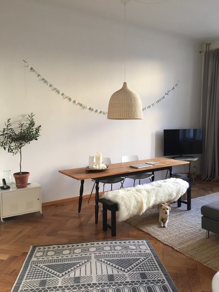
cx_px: 110
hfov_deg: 48.2
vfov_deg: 61.7
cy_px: 146
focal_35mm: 29
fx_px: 245
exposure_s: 1/33
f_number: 2.2
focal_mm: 4.15
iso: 64
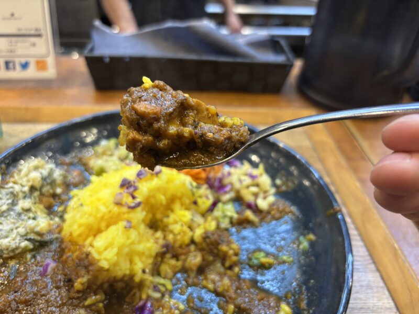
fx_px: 315
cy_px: 157
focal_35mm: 26
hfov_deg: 67.3
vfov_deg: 53.1
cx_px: 210
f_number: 1.6
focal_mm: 5.96
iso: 160
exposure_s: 1/50
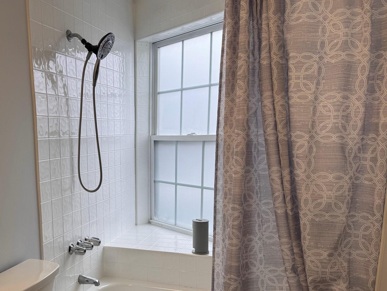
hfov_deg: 50.8
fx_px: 391
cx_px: 106
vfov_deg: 39.9
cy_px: 208
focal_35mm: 35
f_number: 1.78
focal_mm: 6.76
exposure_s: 1/197
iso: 64
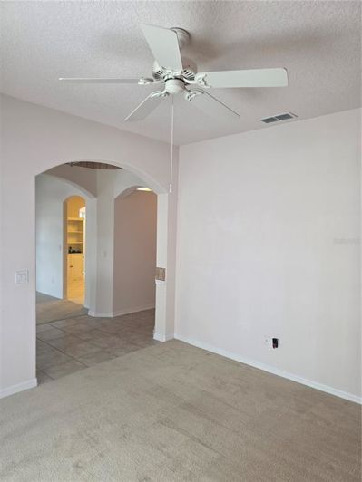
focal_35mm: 23
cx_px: 181
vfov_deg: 73.9
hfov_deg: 58.9
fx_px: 321
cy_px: 241
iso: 250
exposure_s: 1/120
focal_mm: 6.3
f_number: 1.7
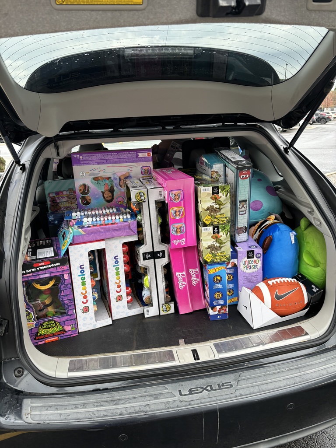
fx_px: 336
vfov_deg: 67.3
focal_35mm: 26
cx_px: 168
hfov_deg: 53.1
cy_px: 224
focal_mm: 5.96
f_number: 1.6
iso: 40
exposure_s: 1/238
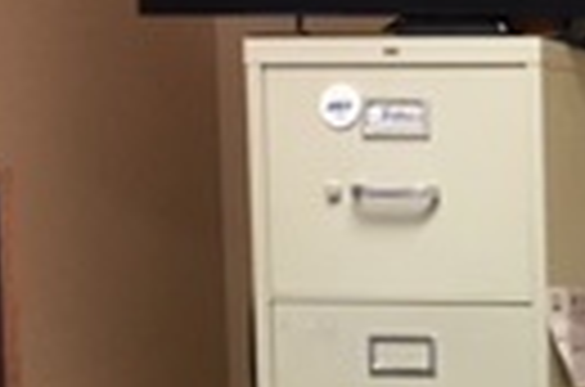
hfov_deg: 11.9
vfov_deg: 9.0
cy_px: 513
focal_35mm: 149
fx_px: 2415
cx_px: 1274
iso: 125
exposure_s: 1/30
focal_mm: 4.15
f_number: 2.2
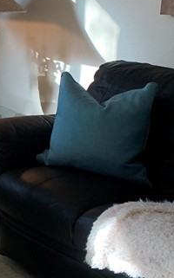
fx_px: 669
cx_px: -213
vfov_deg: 23.4
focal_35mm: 88
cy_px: 84
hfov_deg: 12.4
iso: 40
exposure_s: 1/121
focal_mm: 4.25
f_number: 1.8
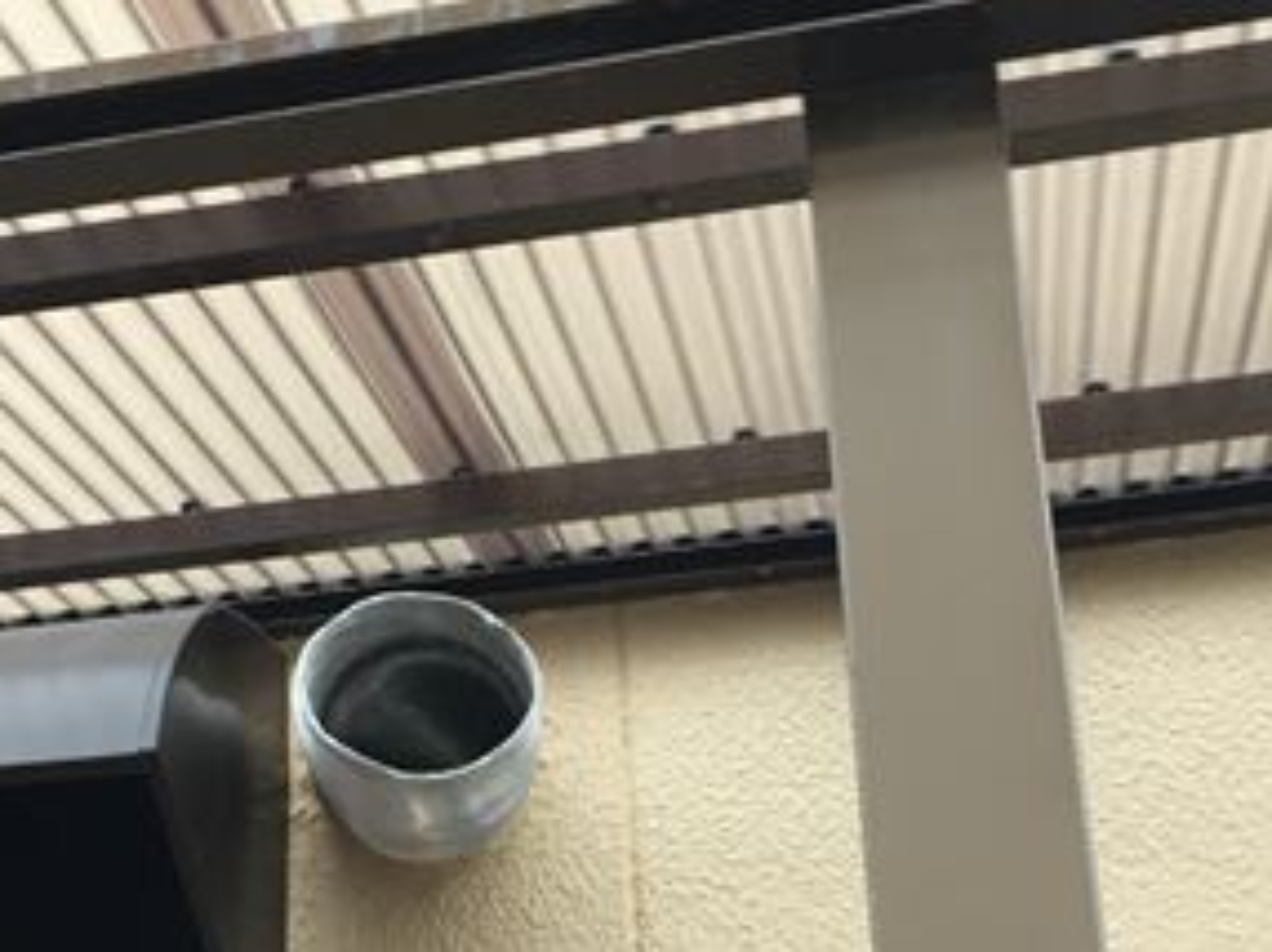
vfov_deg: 22.2
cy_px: 783
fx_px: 2386
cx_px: 458
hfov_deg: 29.7
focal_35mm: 65
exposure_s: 1/40
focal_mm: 4.15
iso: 32
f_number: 2.2
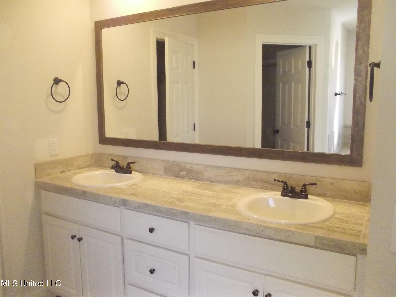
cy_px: 148
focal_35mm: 29
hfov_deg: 61.7
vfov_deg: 48.2
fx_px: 332
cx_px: 198
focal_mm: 4.1
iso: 800
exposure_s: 1/125
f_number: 3.3
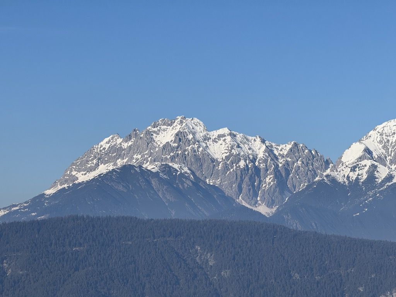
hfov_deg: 16.4
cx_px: 198
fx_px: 1373
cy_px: 148
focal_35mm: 120
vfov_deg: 12.3
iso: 50
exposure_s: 1/2146
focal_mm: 15.66
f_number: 2.8
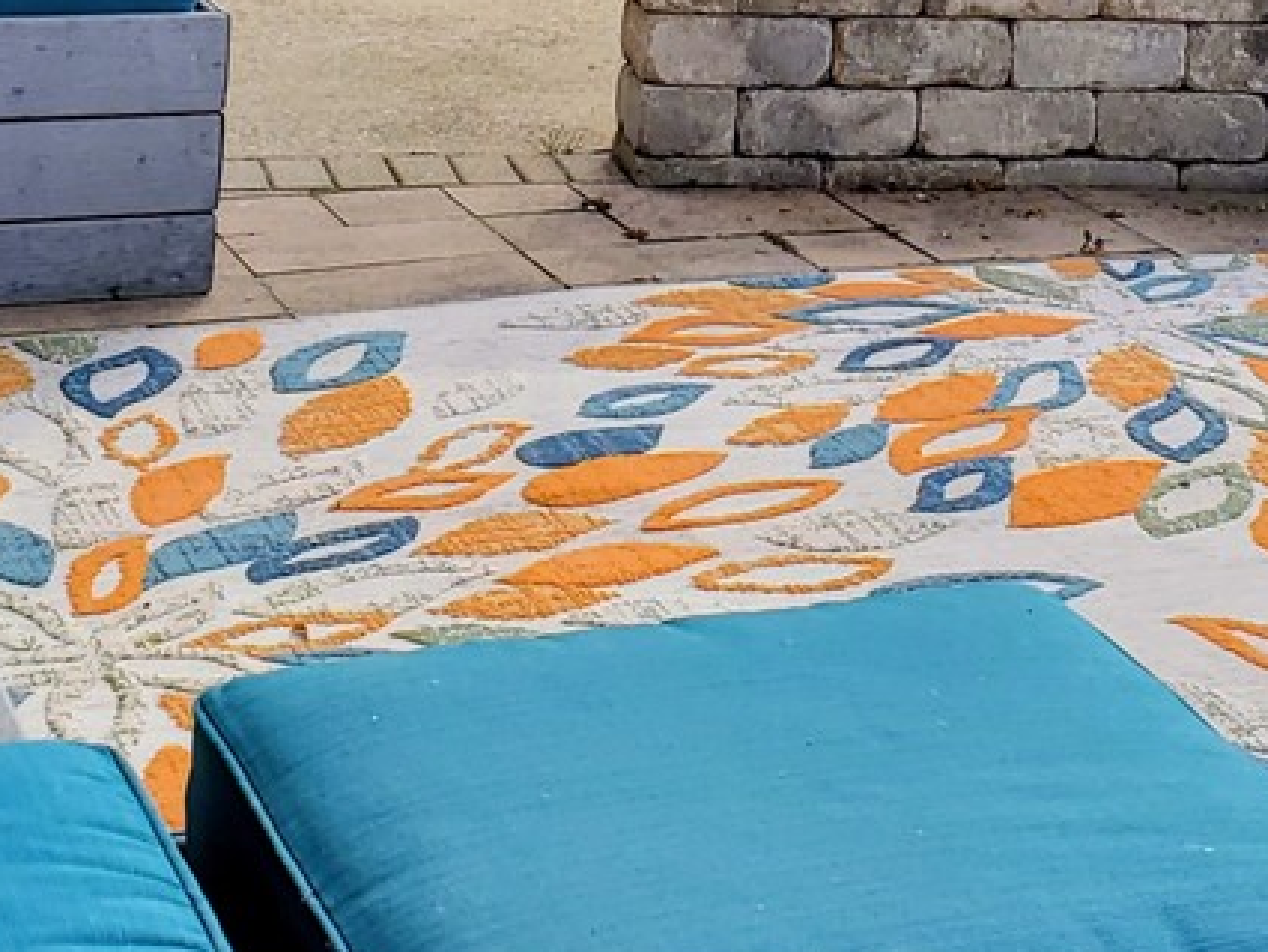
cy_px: -358
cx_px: 826
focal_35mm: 88
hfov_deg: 22.2
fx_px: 3224
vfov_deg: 15.8
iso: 50
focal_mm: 4.3
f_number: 2.4
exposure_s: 1/1087
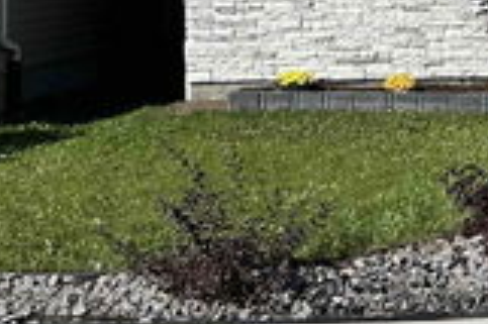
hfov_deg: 22.4
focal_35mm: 86
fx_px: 1165
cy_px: -97
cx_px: 533
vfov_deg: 15.1
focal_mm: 5.7
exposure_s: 1/6579
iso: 50
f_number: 1.5
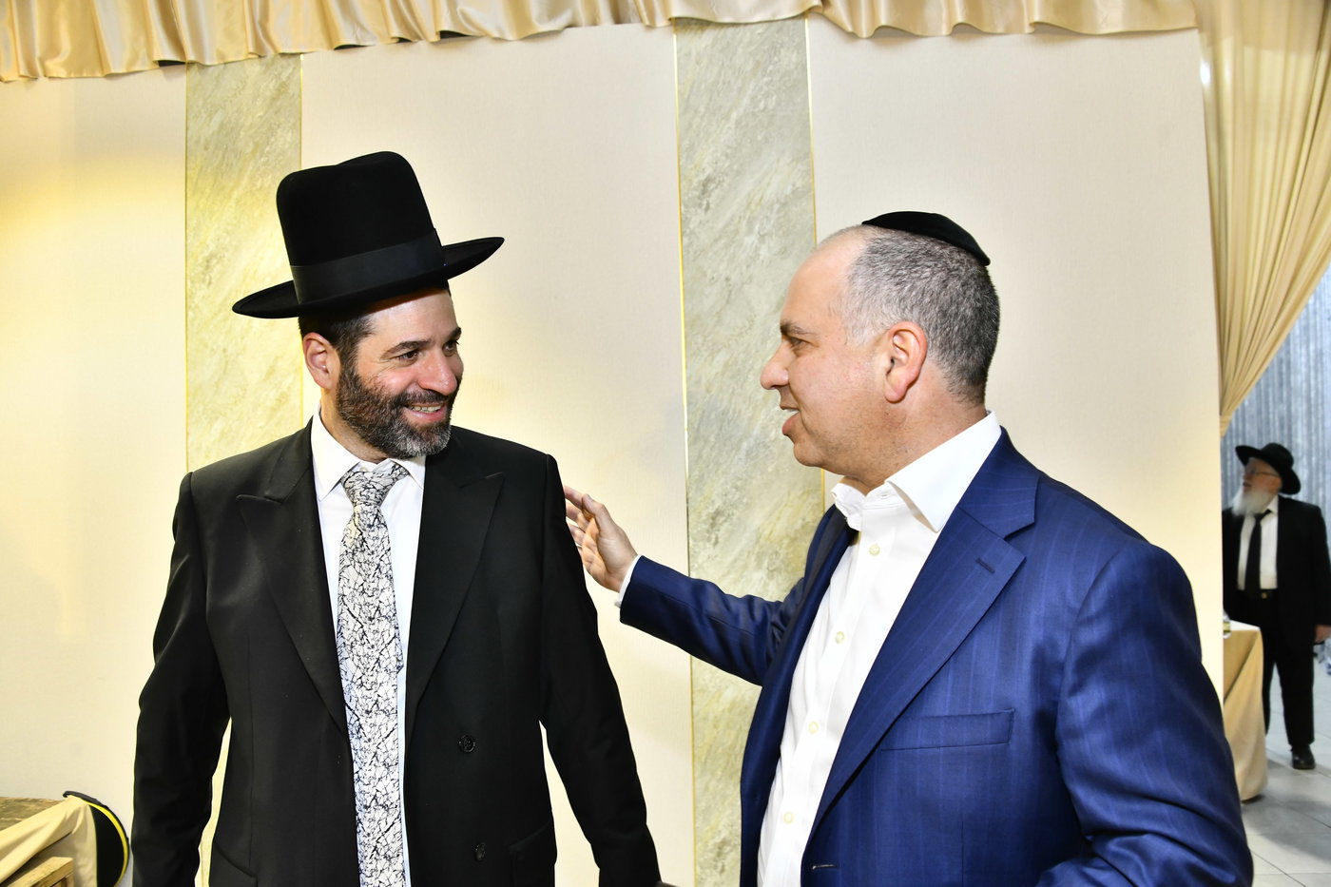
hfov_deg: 65.5
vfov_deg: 46.4
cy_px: 444
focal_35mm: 28
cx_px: 666
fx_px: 1035
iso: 1600
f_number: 5.6
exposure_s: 1/125
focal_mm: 28
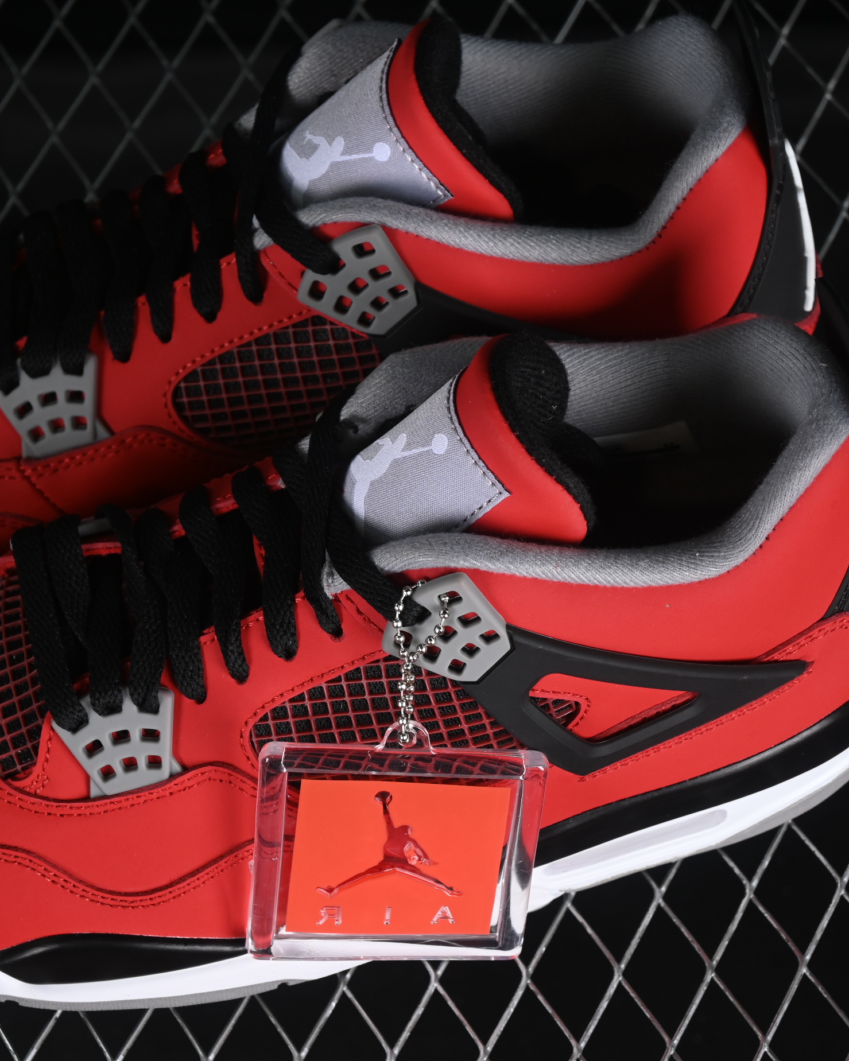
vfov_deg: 18.1
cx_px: 327
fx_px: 3330
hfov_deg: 14.5
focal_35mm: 106
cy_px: 531
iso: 160
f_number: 6.3
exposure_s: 1/60
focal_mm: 50
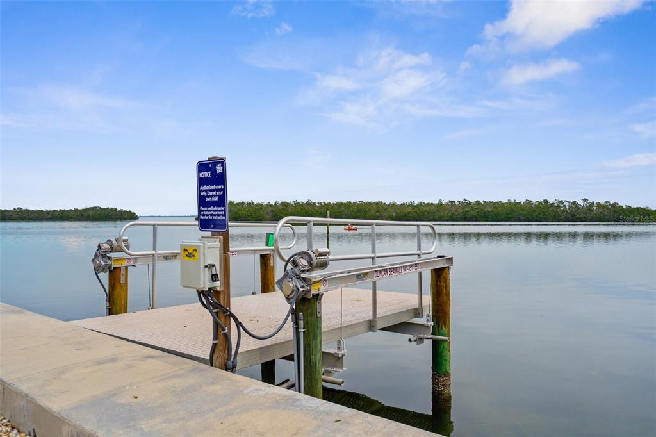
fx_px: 455
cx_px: 328
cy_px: 218
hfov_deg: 71.5
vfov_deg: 51.3
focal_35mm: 25
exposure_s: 1/1250
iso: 400
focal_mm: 25
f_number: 8
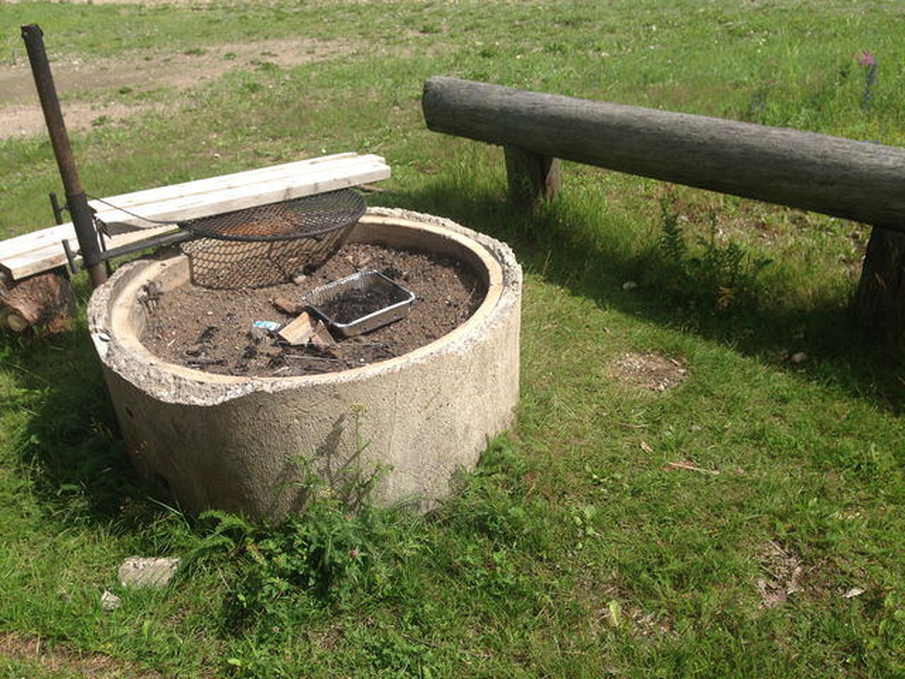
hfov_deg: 55.4
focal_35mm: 33
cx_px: 452
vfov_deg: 42.9
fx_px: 863
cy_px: 340
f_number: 2.4
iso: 50
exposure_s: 1/1550
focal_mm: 4.12
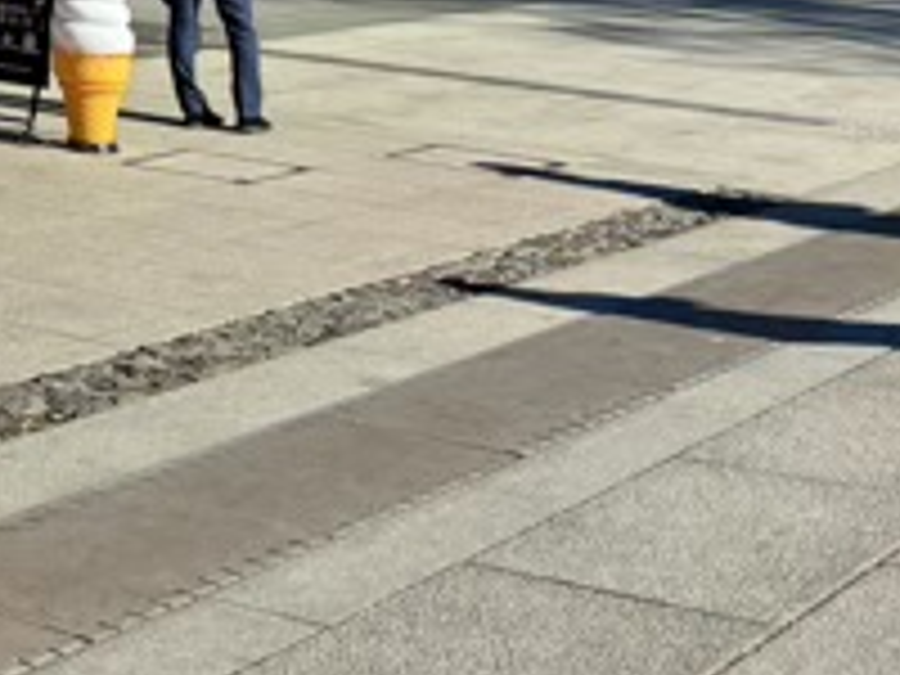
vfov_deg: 15.0
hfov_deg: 18.1
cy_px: -367
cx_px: -612
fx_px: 2366
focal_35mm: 91
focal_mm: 5.96
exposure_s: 1/4082
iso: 50
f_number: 1.6
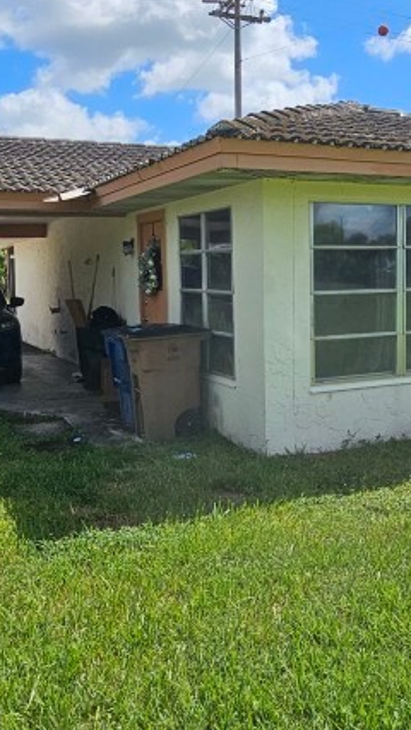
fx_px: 659
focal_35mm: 34
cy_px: 304
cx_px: 255
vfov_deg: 57.7
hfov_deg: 34.5
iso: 50
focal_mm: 2.2
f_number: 2.2
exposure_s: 1/3001
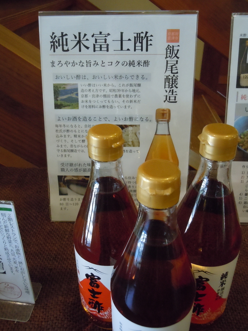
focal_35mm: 33
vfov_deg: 55.4
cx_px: 124
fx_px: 315
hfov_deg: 42.9
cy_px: 166
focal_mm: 5.9
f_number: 4
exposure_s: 1/30
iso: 800
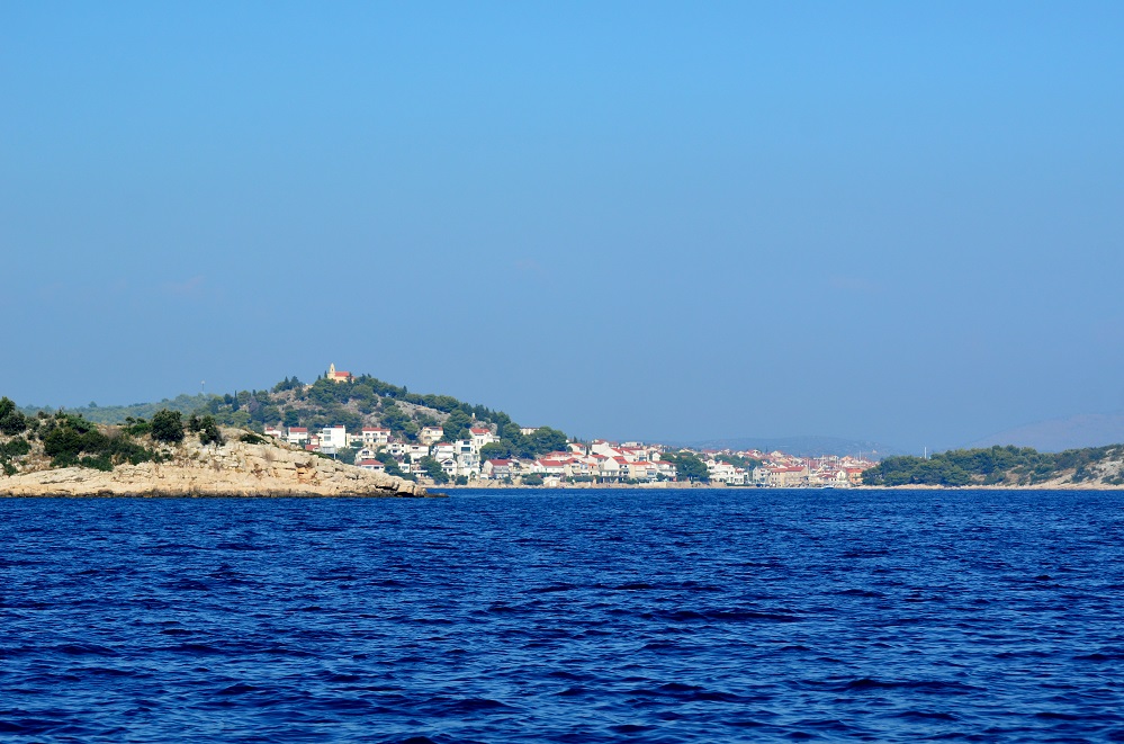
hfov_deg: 15.9
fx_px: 4018
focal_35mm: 129
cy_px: 372
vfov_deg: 10.6
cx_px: 562
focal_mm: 86
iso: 400
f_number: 5.6
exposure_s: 1/2500
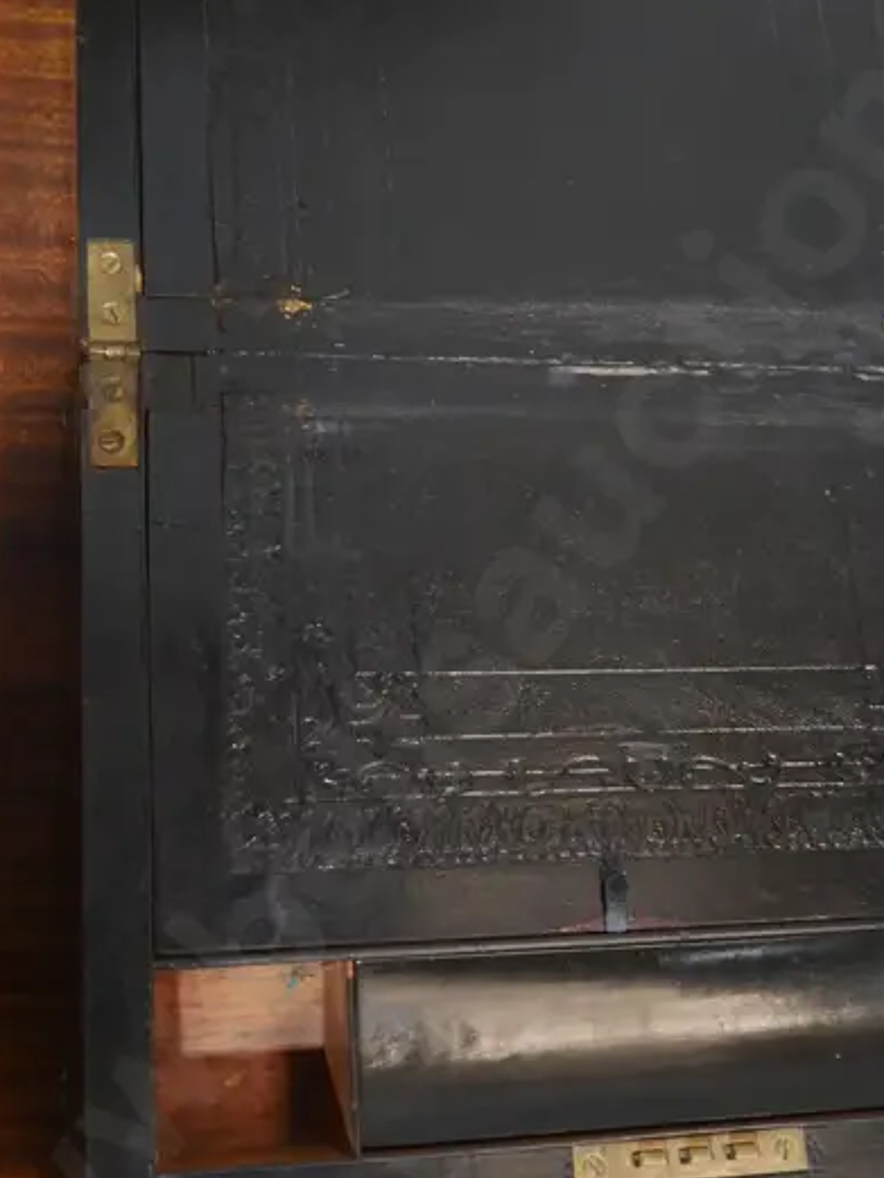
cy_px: 491
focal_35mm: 59
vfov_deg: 32.6
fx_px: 2008
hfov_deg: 24.7
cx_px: 609
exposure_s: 1/60
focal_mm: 15
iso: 640
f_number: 3.6
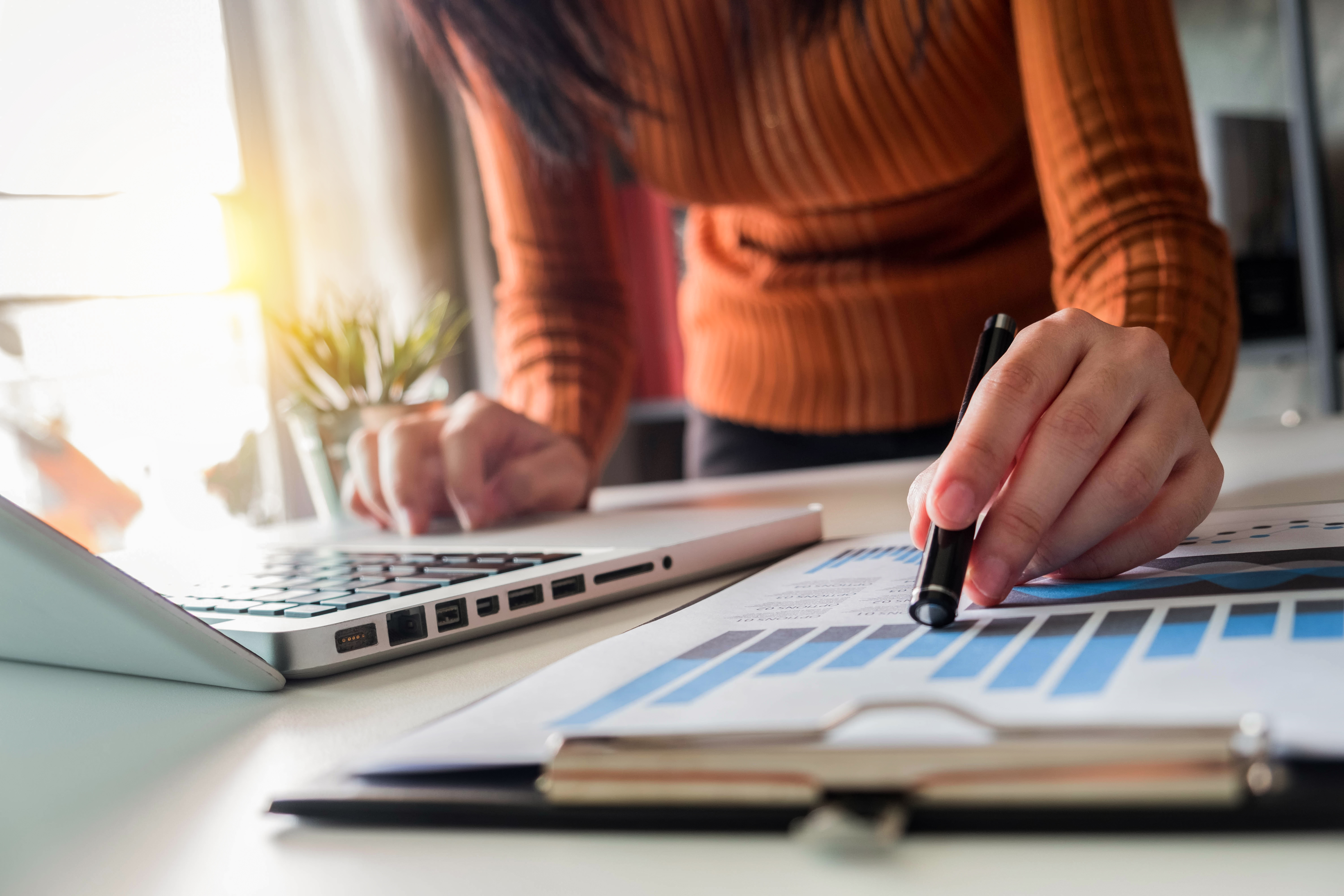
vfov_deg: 33.4
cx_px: 672
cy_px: 448
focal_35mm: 40
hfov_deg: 48.5
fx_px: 1493
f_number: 3.6
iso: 400
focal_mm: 26.5
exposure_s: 1/25
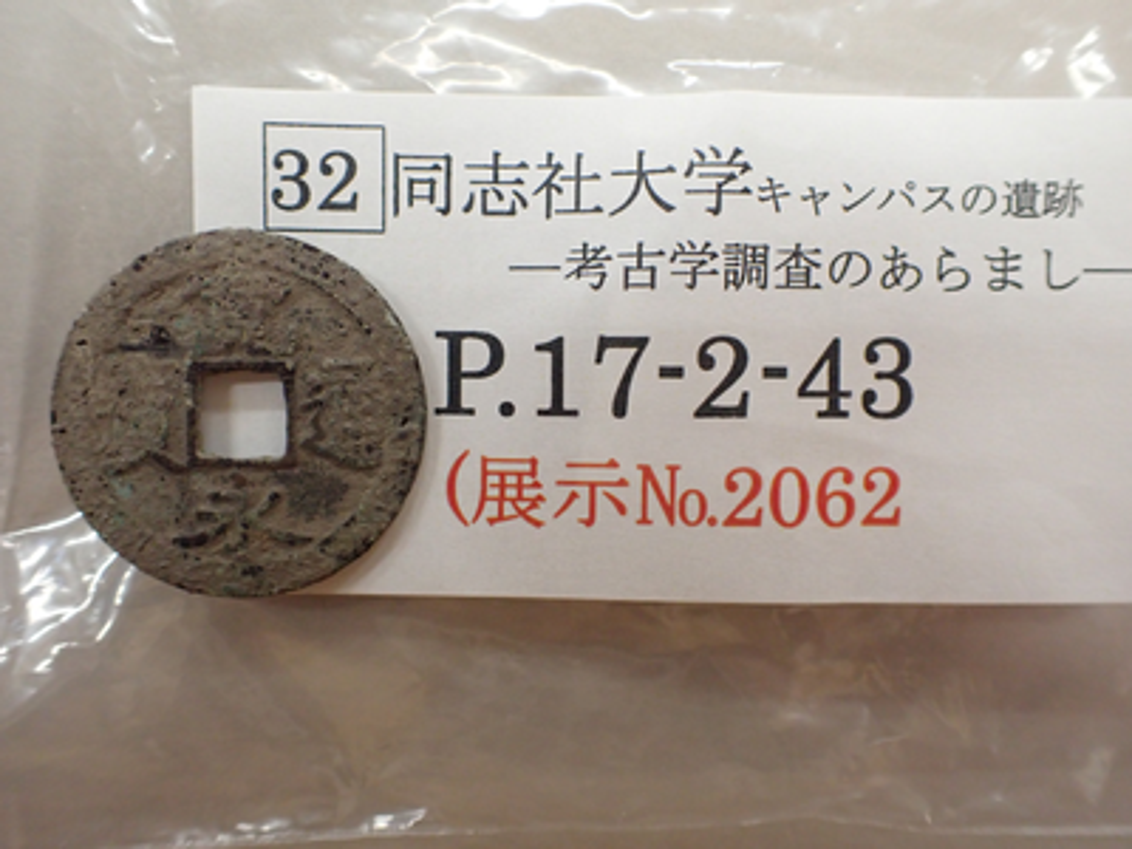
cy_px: 424
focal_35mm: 30
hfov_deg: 60.0
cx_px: 566
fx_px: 981
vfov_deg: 46.8
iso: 640
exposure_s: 1/125
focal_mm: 5.4
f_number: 2.3
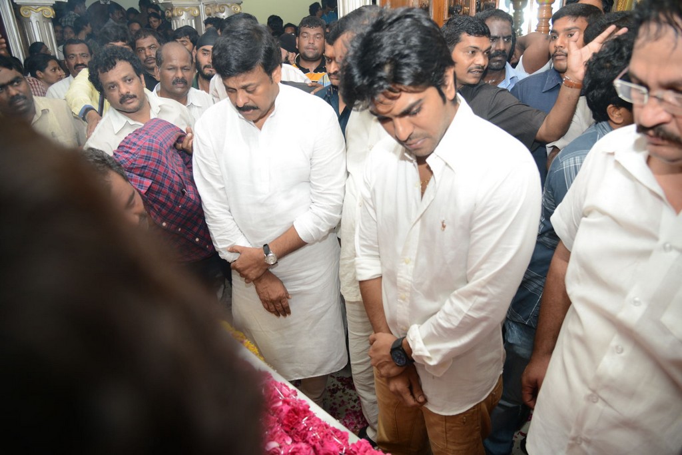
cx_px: 341
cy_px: 228
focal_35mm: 24
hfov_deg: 73.7
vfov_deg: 53.1
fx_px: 455
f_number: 4.5
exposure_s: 1/125
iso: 640
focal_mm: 24
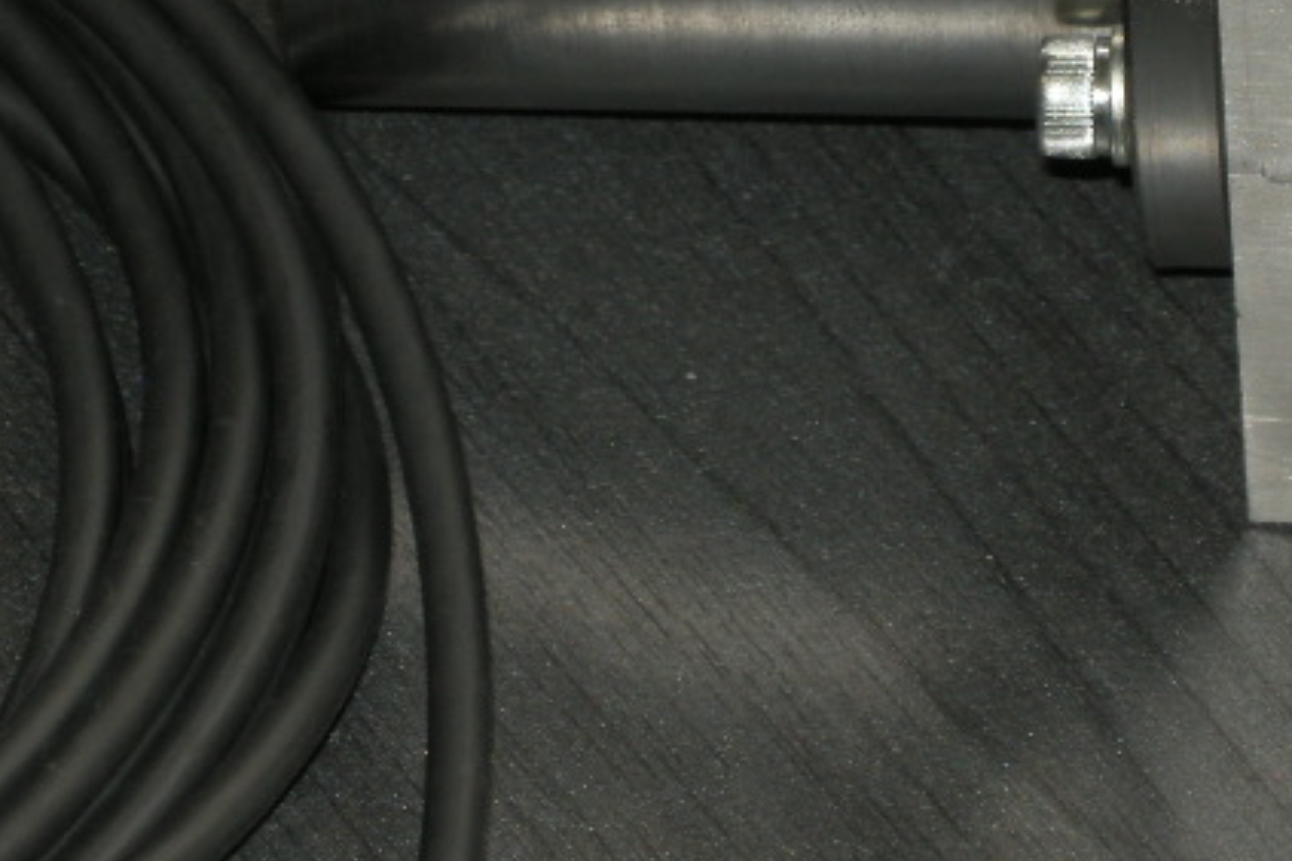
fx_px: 11125
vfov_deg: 4.4
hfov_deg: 6.6
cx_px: 675
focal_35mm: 310
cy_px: -186
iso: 64
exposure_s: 1/36.2
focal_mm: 26.3
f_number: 5.3
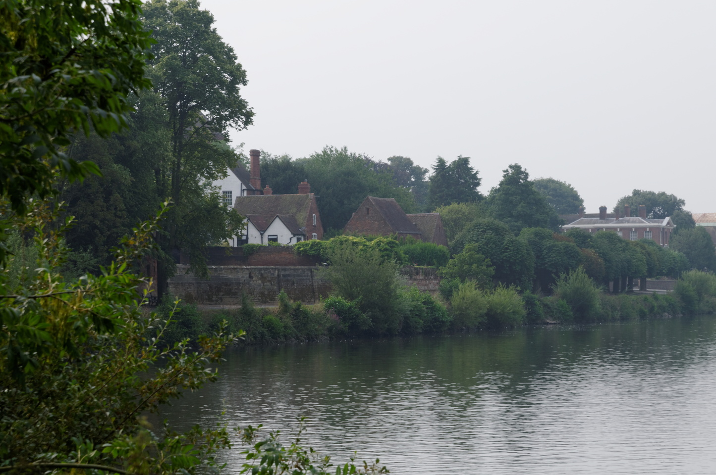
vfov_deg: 10.7
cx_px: 358
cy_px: 238
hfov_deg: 16.1
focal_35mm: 128
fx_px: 2533
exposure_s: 1/125
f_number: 11
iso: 200
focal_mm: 85
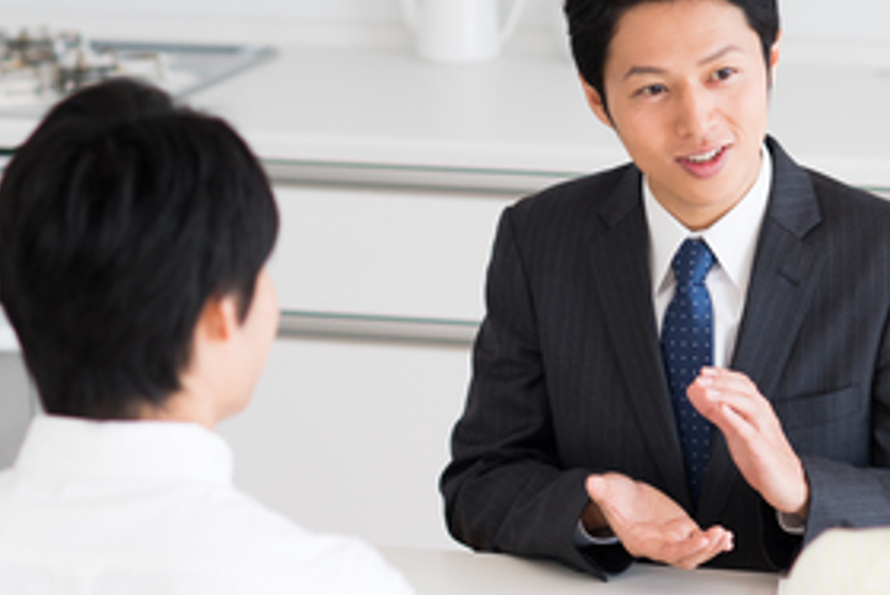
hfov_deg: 10.6
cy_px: 315
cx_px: 737
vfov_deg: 7.1
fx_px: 4798
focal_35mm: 194
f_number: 2.8
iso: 500
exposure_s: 1/320
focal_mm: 85
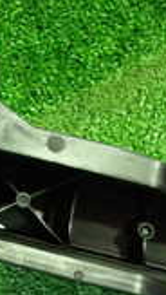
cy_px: 13
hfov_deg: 11.3
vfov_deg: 20.8
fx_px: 780
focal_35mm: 100
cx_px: -135
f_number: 2
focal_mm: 4.5
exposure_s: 1/30
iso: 640
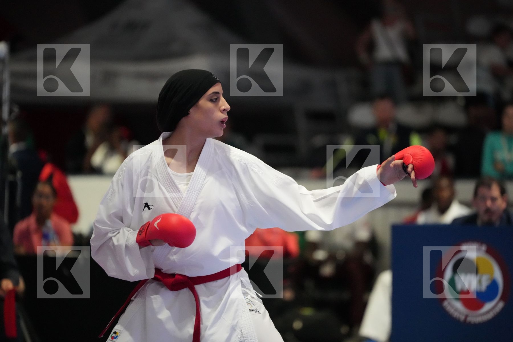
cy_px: 171
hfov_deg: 11.3
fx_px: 2593
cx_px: 256
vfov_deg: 7.5
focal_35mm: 182
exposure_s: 1/800
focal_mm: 182
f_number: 2.8
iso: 12800
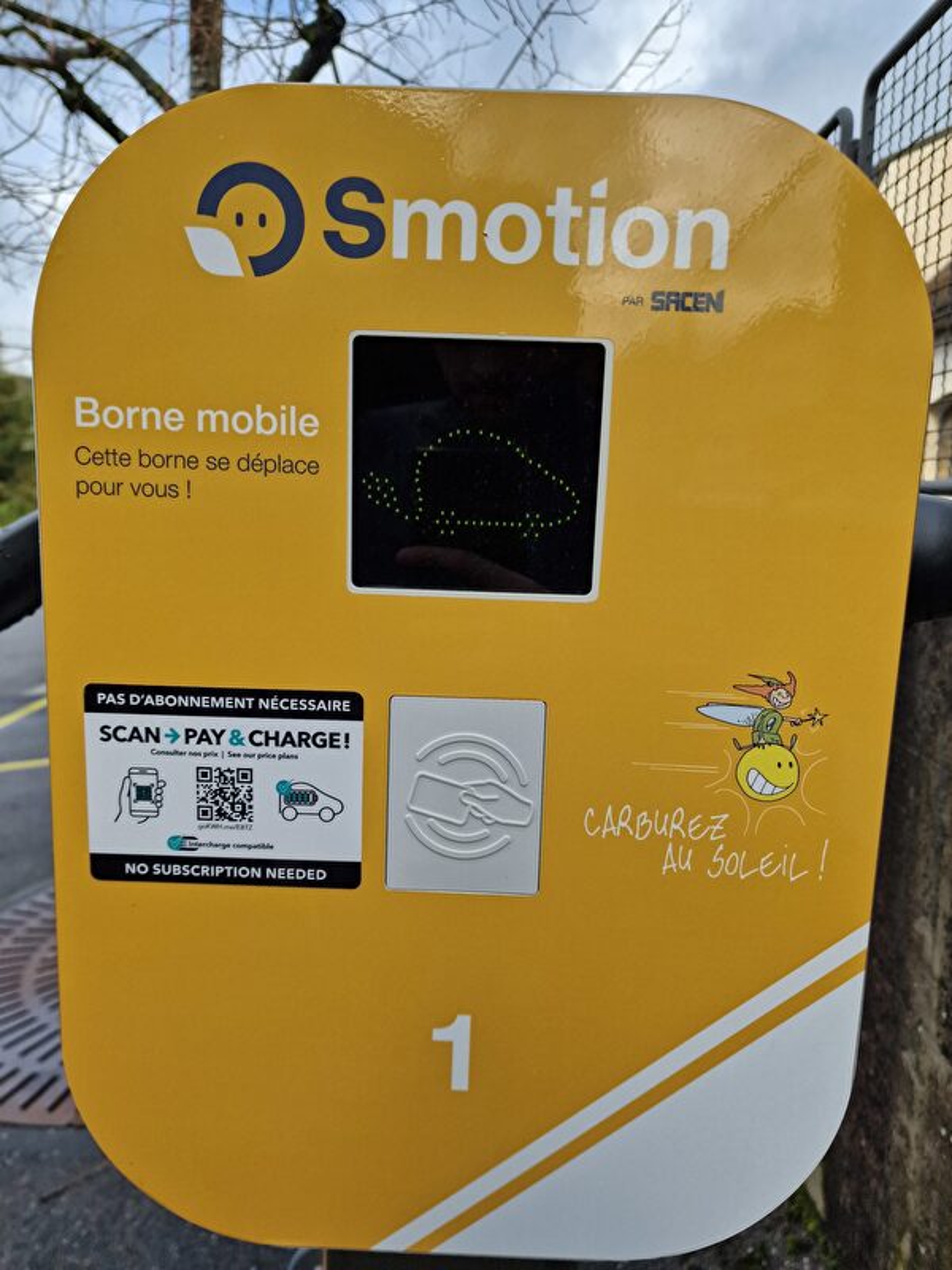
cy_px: 635
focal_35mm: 23
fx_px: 843
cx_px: 476
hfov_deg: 58.9
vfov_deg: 73.9
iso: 50
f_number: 1.8
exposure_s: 1/330
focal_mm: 6.4
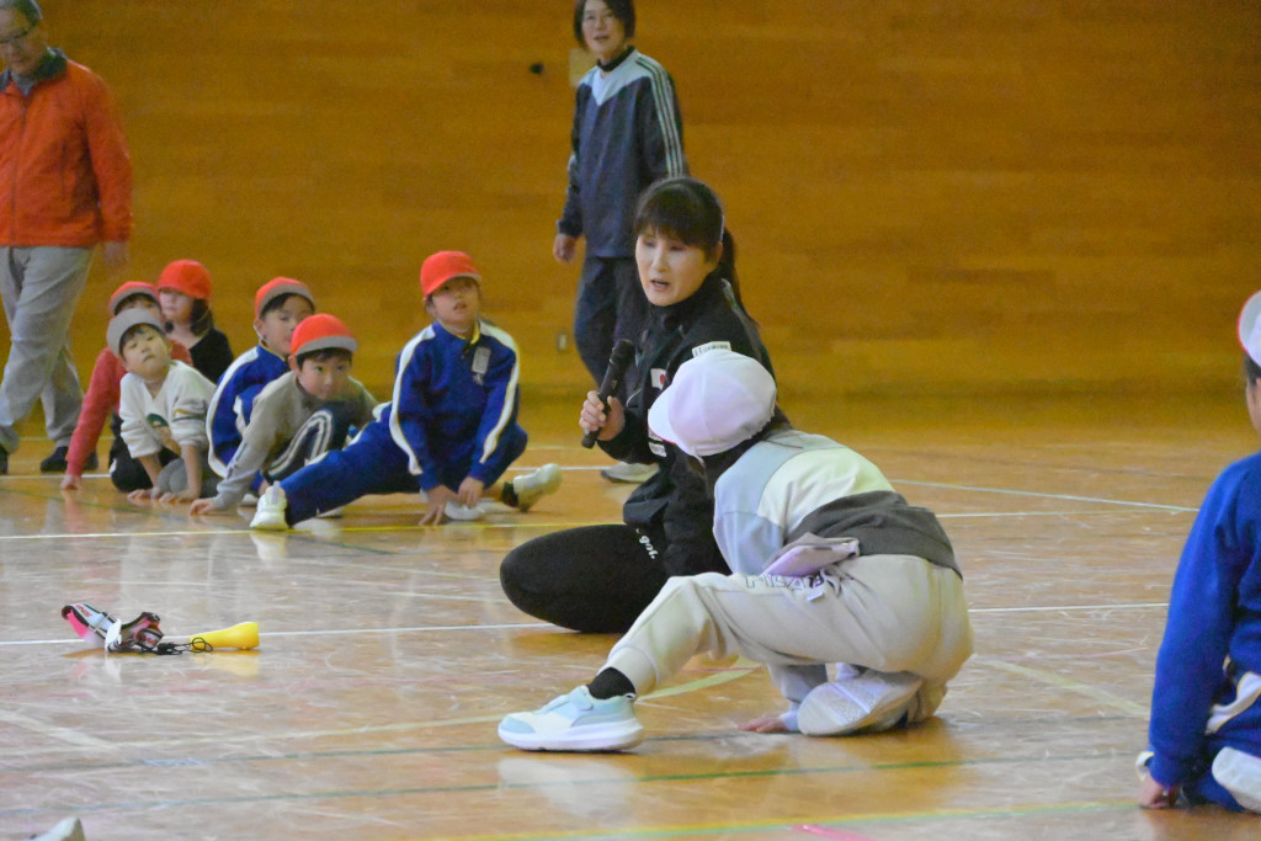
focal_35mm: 117
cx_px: 630
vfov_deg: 11.7
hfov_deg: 17.5
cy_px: 420
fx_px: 4099
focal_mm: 78
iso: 51200
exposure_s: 1/4000
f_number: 5.3
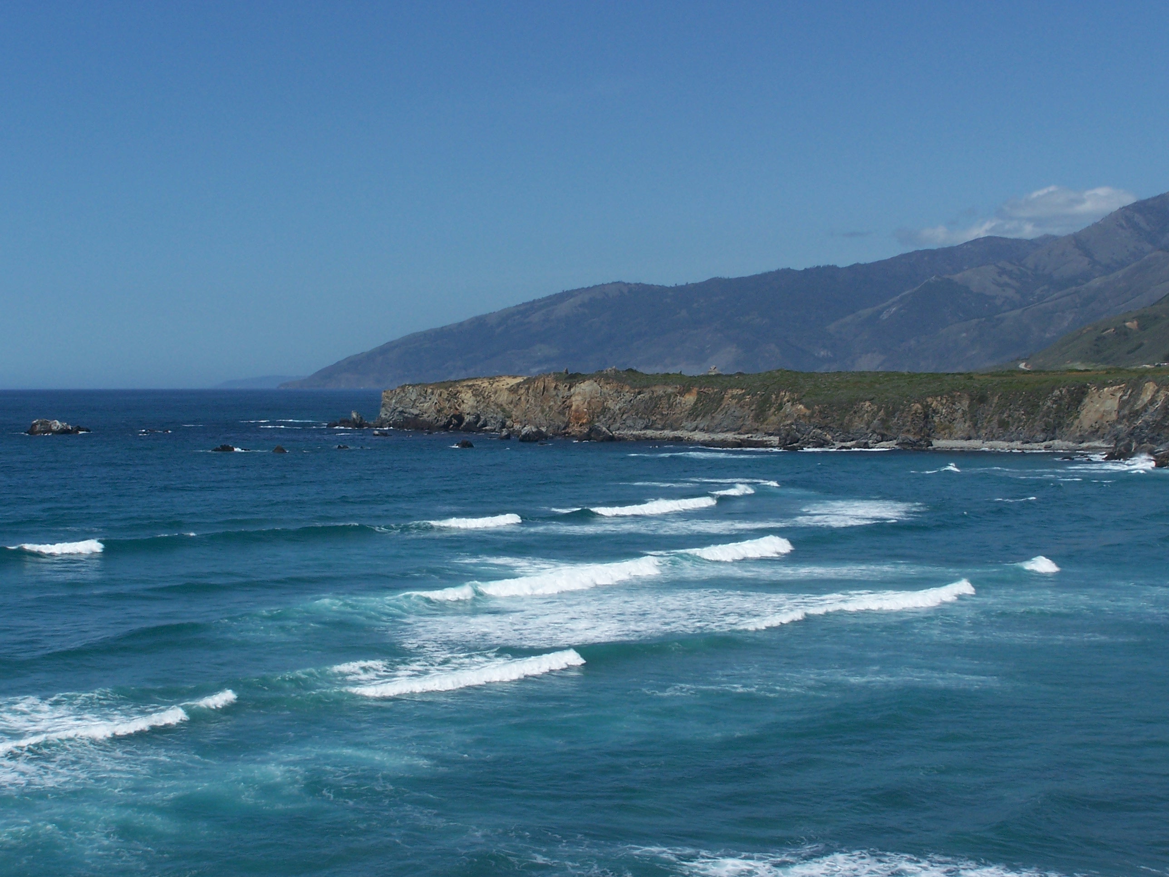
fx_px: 1992
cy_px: 438
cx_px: 584
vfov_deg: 24.8
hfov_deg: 32.7
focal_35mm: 59
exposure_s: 1/750
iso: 80
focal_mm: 9.8
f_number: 6.3
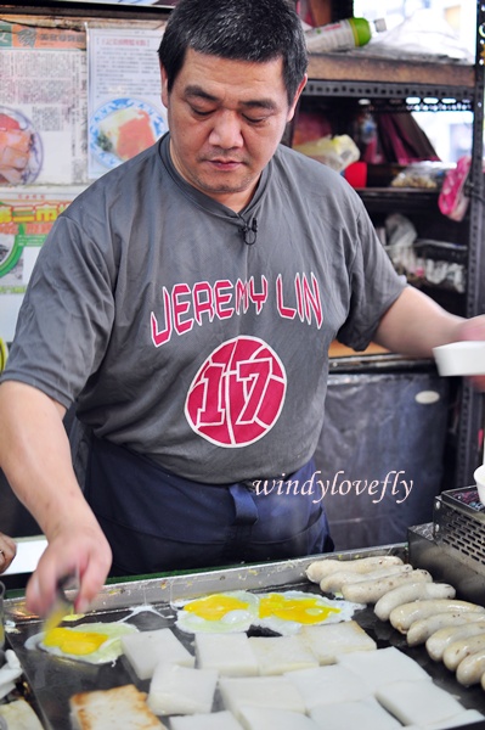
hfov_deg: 25.7
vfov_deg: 37.9
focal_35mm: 52
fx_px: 1063
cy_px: 365
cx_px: 242
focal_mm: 35
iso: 320
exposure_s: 1/30
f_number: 2.5
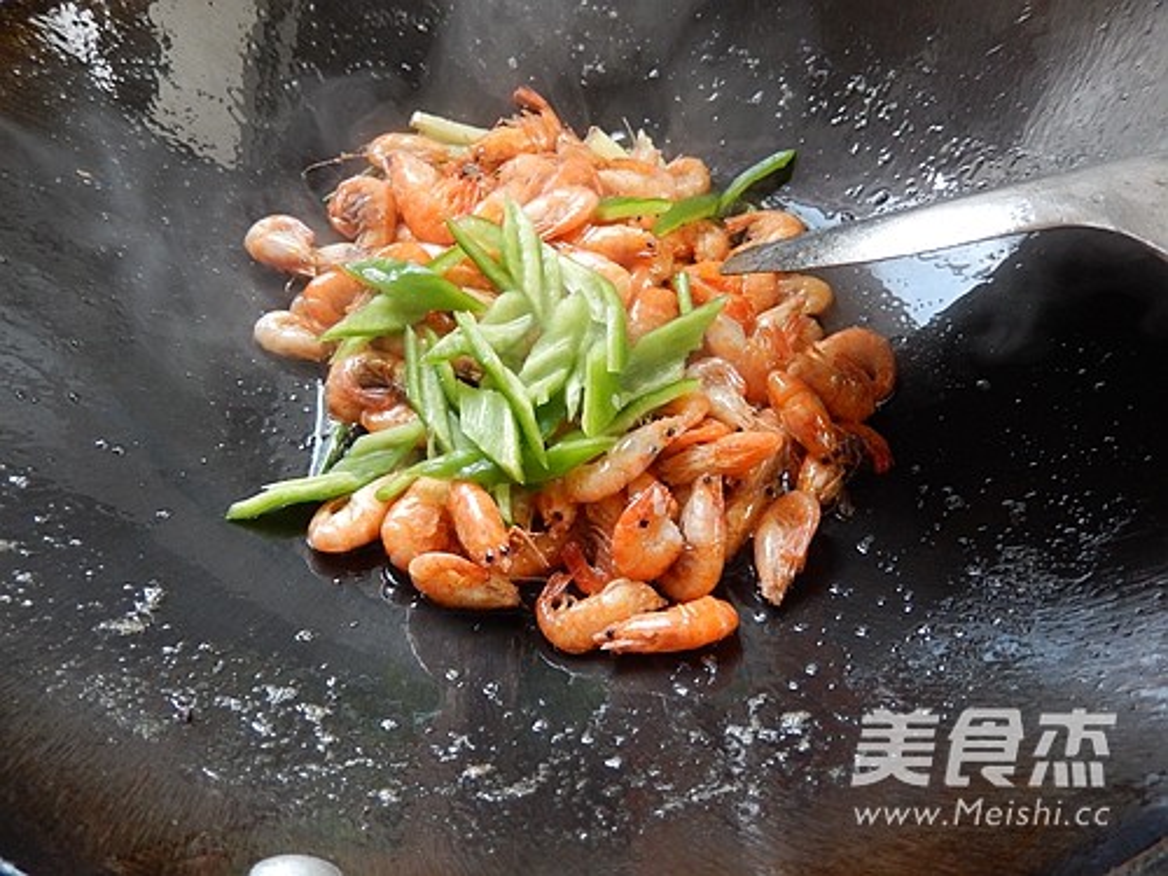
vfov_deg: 54.9
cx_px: 584
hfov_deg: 69.4
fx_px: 844
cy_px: 438
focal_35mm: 25
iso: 400
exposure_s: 1/50
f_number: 3.4
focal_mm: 4.5
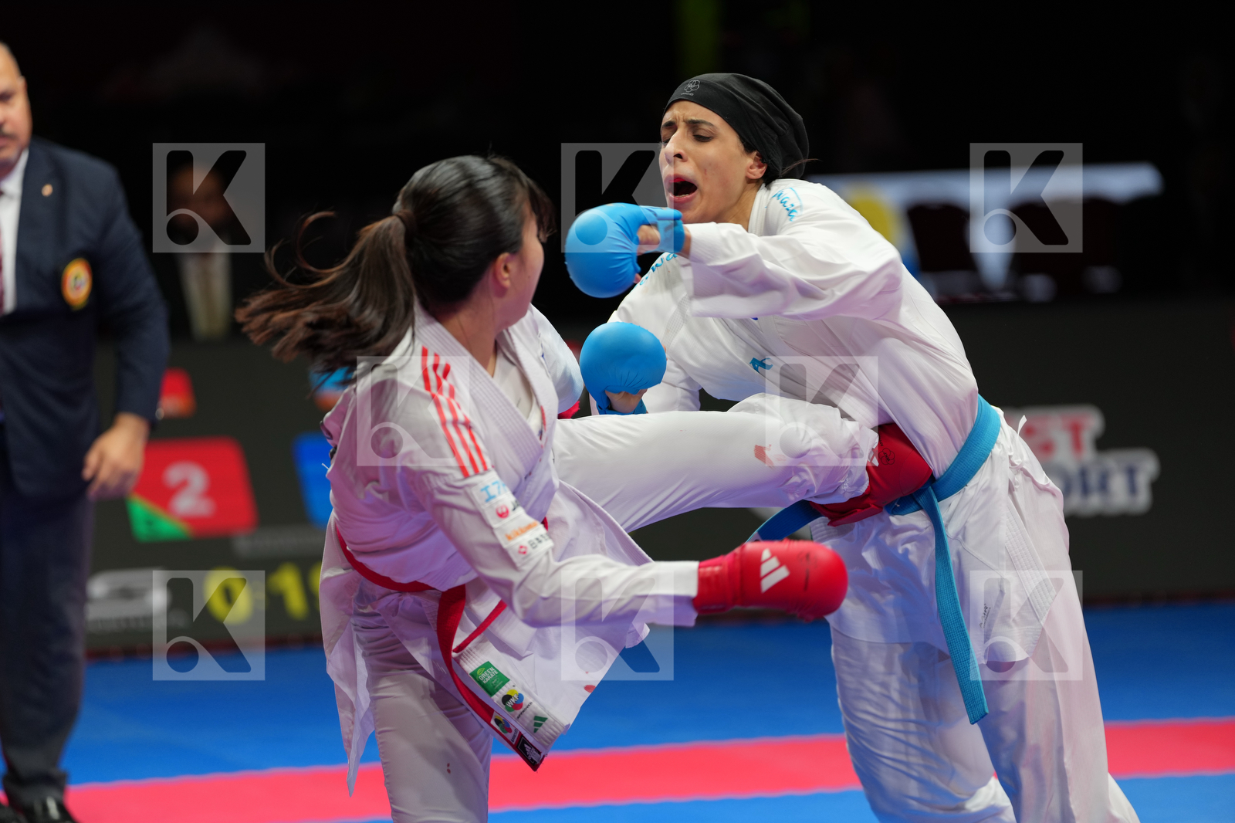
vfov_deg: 7.0
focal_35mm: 197
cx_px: 618
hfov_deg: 10.4
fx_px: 6756
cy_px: 412
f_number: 2.8
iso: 640
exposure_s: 1/1000
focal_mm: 197
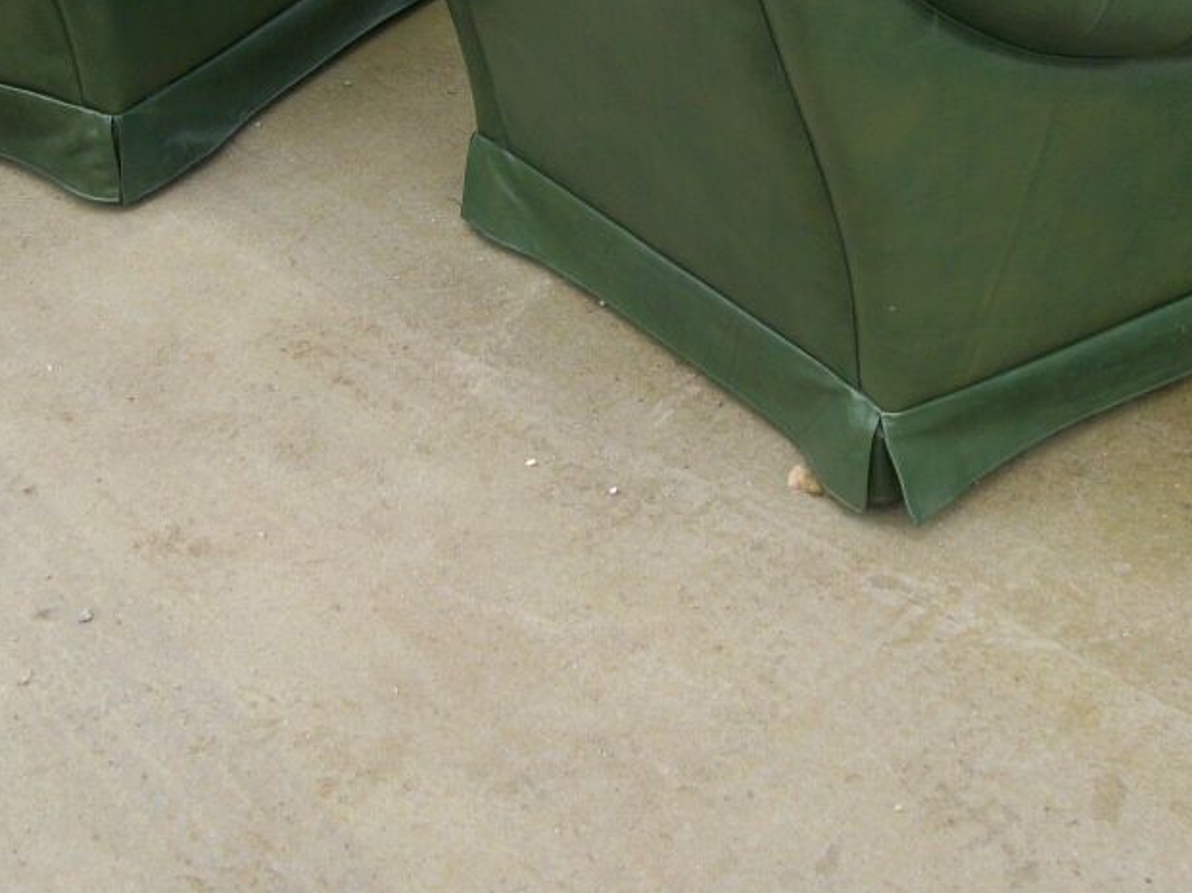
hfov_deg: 29.3
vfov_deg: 21.7
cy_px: 84
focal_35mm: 66
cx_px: 708
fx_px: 2271
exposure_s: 1/125
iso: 80
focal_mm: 5.7
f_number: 2.9
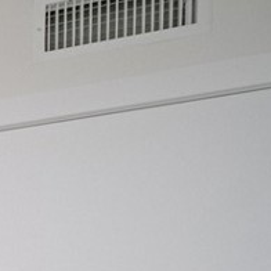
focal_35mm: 62
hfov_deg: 15.6
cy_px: 405
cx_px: -364
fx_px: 549
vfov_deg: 22.7
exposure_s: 1/4
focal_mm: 9
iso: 160
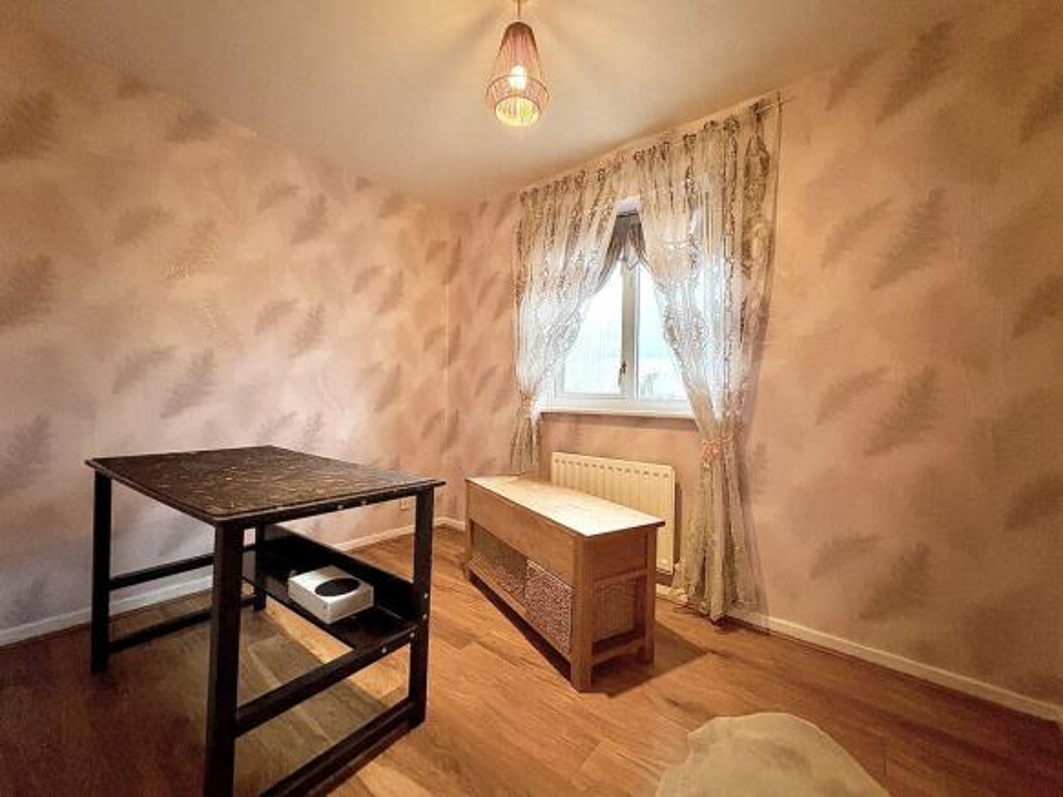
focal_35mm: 14
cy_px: 398
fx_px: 430
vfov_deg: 85.7
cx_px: 532
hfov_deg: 102.1
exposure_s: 1/50
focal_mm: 2.22
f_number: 2.2
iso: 500
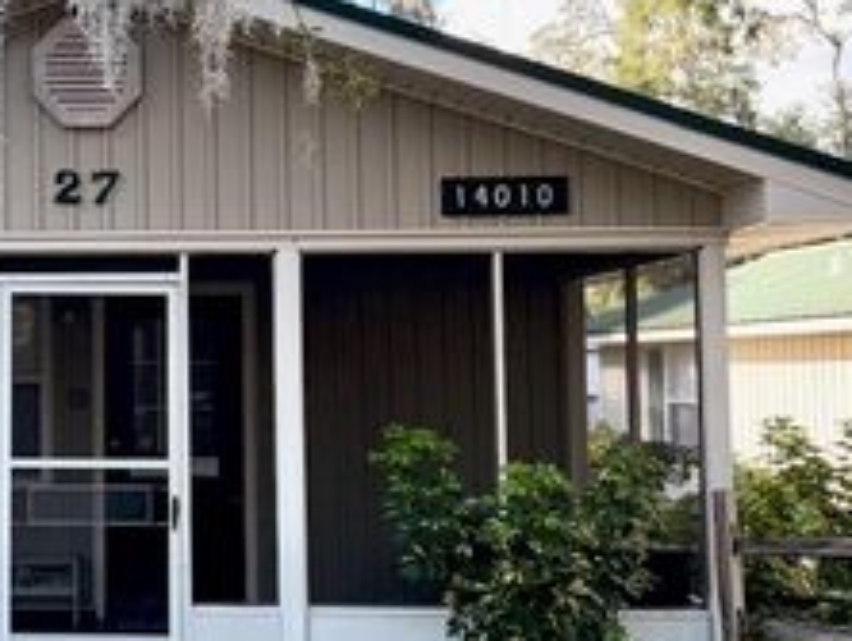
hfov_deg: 33.5
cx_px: 73
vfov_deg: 27.1
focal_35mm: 54
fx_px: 1331
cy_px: 305
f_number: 1.78
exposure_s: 1/955
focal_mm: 6.76
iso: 100
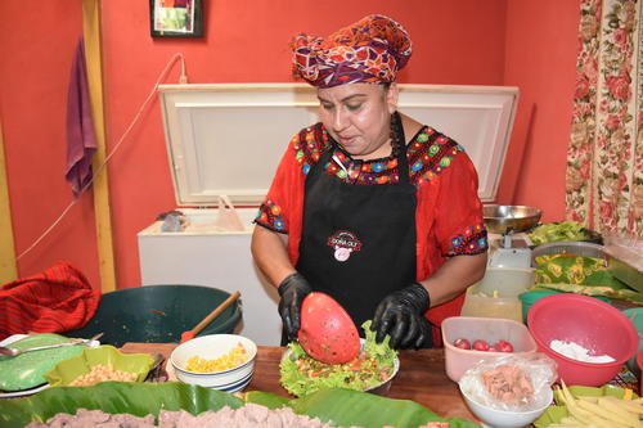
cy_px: 214
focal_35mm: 27
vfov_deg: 47.9
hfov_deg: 67.4
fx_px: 482
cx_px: 322
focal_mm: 18
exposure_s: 1/60
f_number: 3.5
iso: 1800
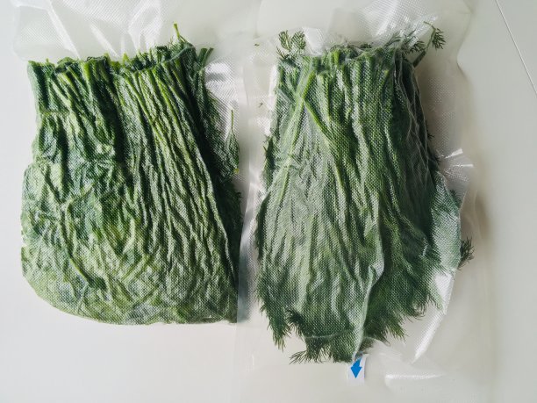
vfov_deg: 48.2
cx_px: 268
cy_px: 202
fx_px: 450
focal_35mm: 29
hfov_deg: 61.7
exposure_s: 1/100
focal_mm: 4.15
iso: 40
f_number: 2.2
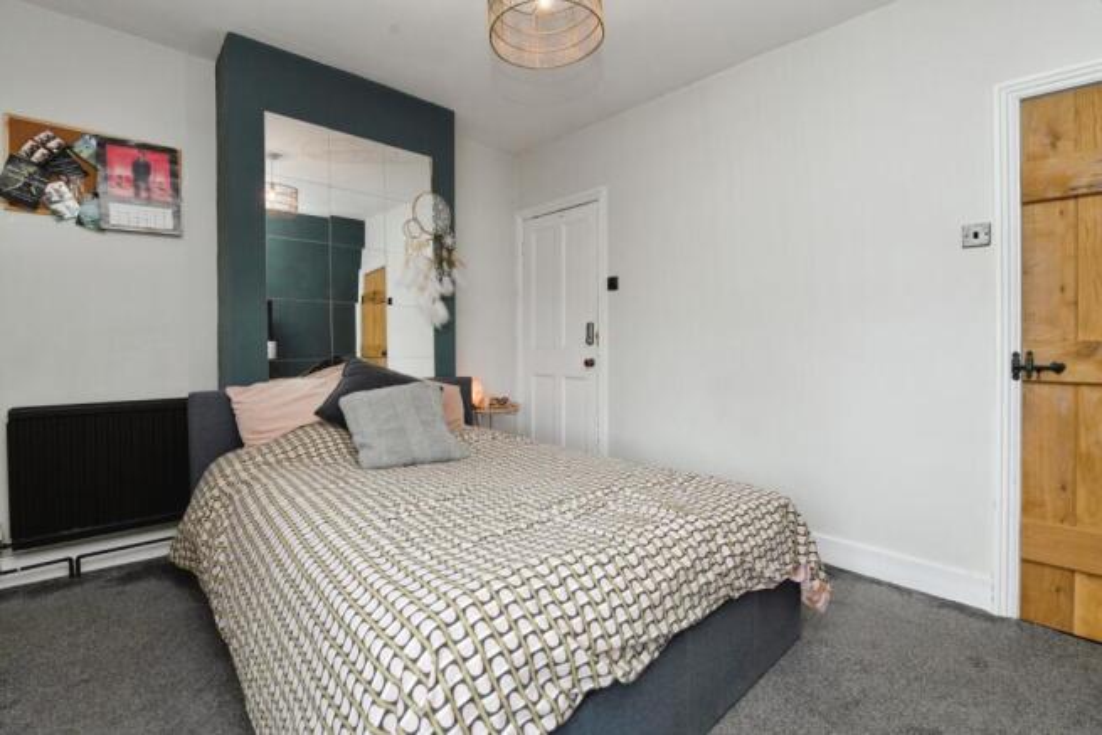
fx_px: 490
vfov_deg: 73.8
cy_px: 368
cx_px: 551
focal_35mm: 16
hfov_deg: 96.7
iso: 800
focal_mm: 16
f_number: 8
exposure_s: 1/60
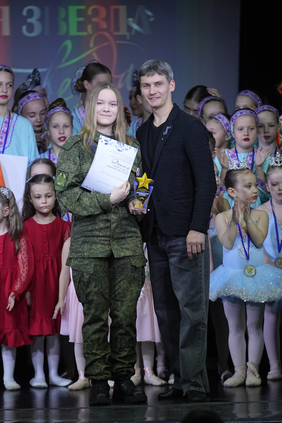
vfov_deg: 7.7
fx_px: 3149
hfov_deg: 5.1
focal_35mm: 268
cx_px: 141
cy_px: 212
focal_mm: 179
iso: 1250
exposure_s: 1/400
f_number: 2.8
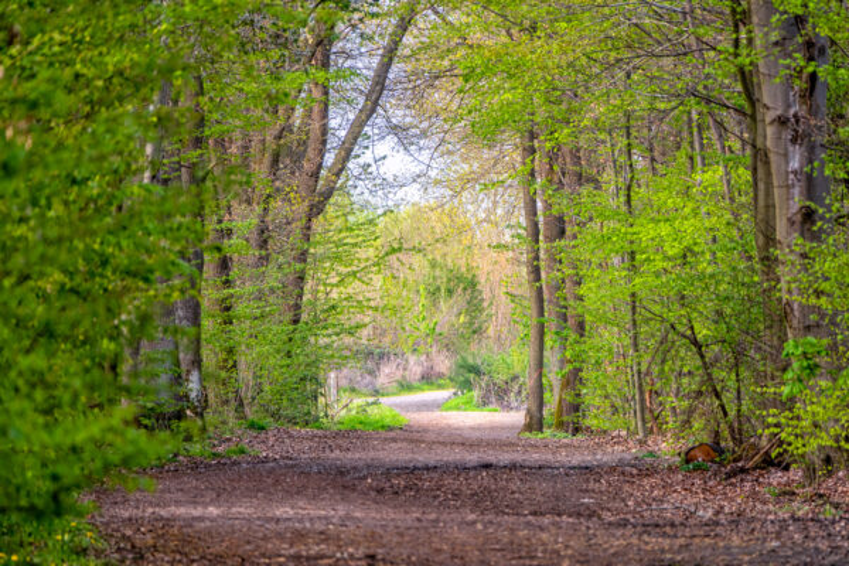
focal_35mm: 600
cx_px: 424
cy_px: 283
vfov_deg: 2.3
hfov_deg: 3.4
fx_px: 14149
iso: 200
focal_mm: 220
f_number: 4
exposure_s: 1/100
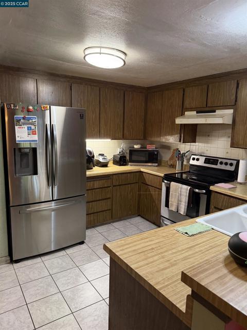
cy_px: 165
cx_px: 124
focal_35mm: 24
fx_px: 228
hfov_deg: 56.8
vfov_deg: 71.6
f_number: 1.78
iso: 200
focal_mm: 6.76
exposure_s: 1/60
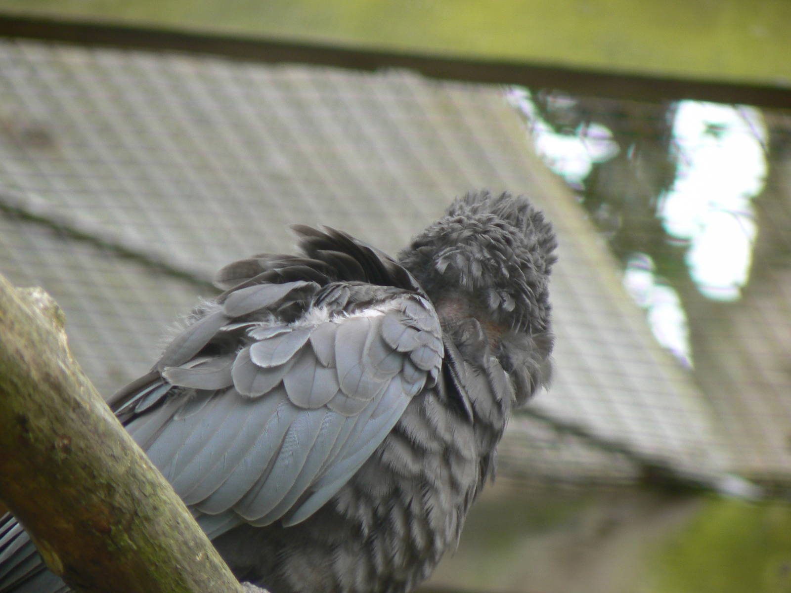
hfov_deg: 4.6
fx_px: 9872
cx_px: 396
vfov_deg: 3.4
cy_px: 296
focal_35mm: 432
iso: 80
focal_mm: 72
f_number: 4
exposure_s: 1/80
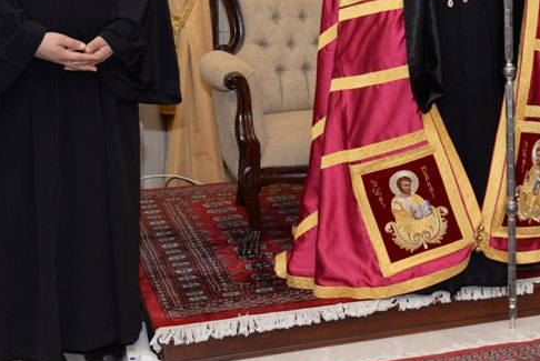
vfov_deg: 17.0
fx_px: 1186
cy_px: 18
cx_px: 477
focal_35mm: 79
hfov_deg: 25.0
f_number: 4.5
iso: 1000
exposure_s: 1/100
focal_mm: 40
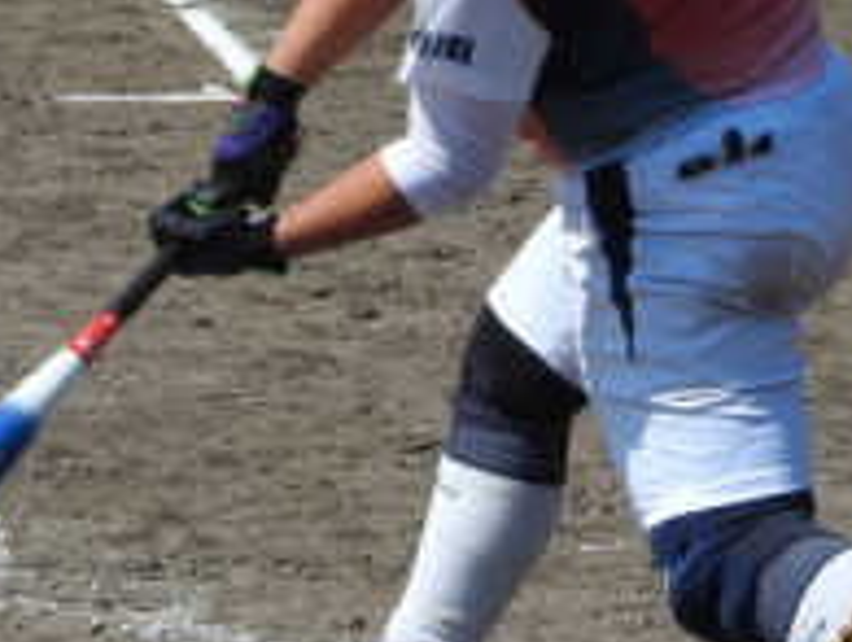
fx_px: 8704
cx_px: 284
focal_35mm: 353
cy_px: 105
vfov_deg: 4.2
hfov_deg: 5.6
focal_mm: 20.6
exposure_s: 1/800
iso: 100
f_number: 5
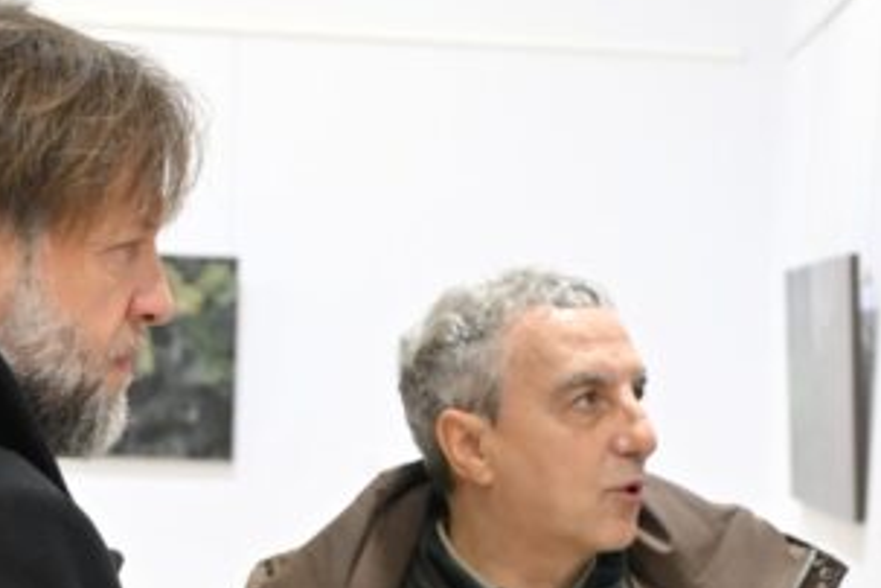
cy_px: 699
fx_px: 3964
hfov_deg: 12.6
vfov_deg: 8.4
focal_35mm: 162
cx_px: 666
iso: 1600
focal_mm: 43
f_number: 4
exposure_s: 1/250
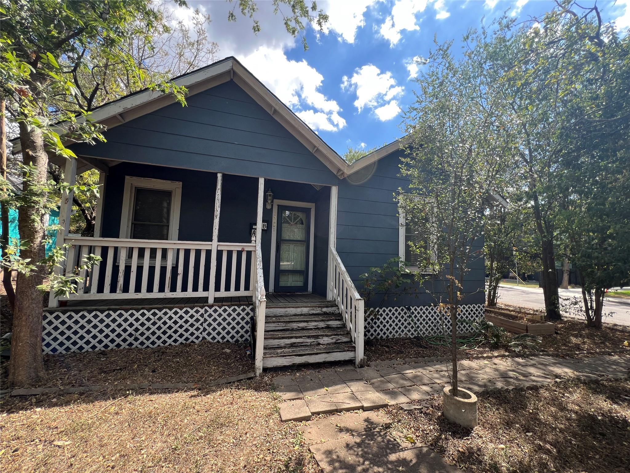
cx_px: 315
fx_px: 237
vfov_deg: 89.9
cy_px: 236
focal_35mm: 13
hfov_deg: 106.2
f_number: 1.8
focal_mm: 1.57
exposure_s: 1/396
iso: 32
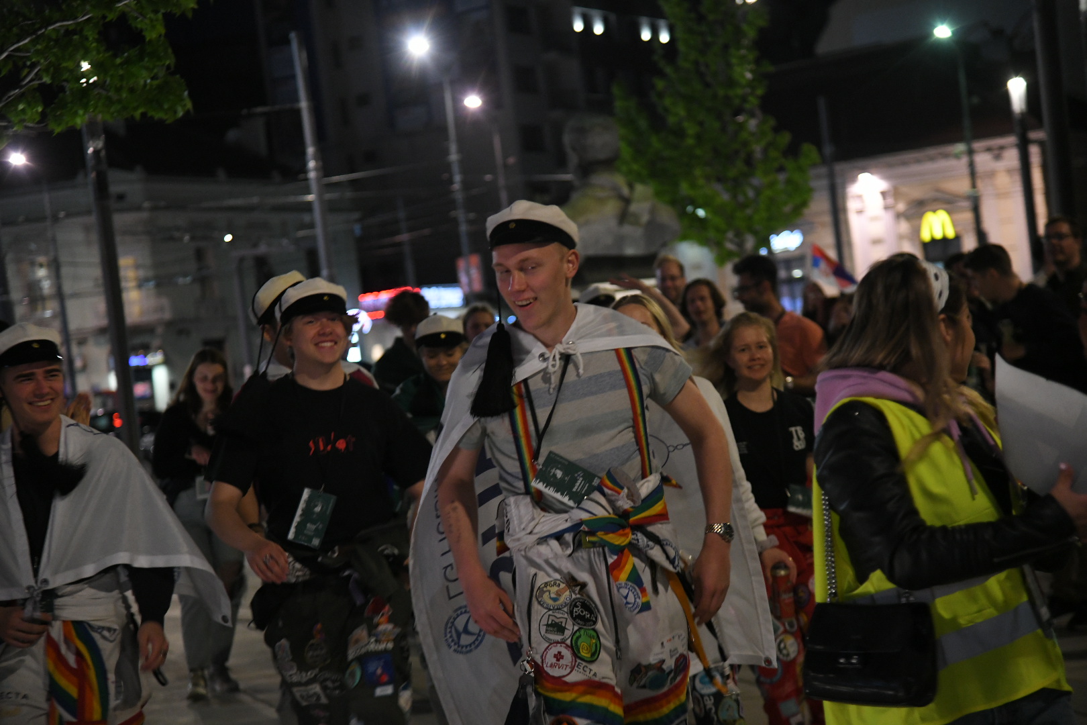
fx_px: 2597
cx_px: 544
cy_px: 362
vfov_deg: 15.9
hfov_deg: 23.6
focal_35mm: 86
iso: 4000
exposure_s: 1/80
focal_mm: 86
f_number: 4
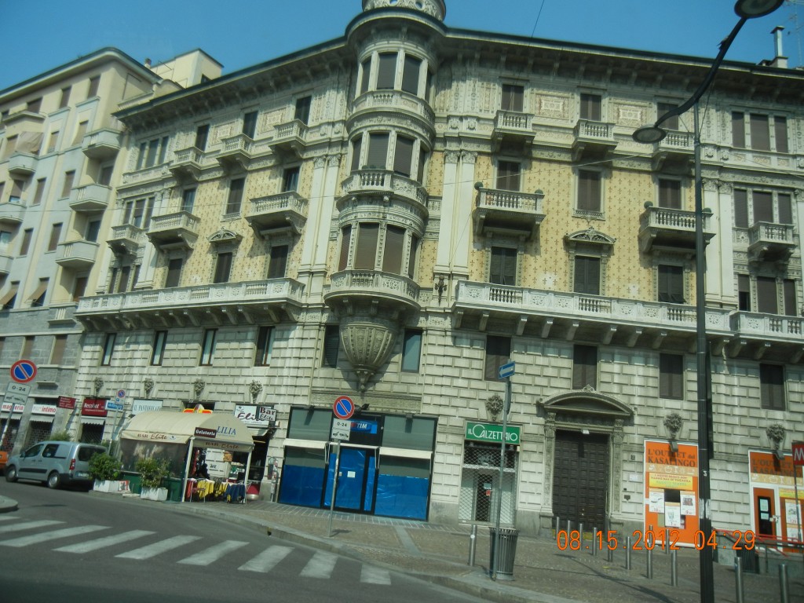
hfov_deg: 60.0
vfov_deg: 46.8
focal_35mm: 30
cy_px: 302
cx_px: 402
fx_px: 697
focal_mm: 5.4
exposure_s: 1/390
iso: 160
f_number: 7
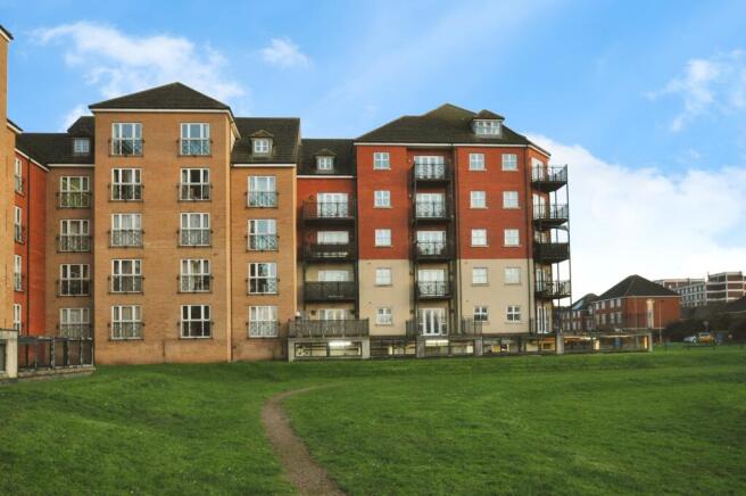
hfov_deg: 67.4
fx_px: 559
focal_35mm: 27
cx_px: 373
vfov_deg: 47.8
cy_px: 248
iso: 800
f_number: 5.6
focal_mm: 18
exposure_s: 1/40
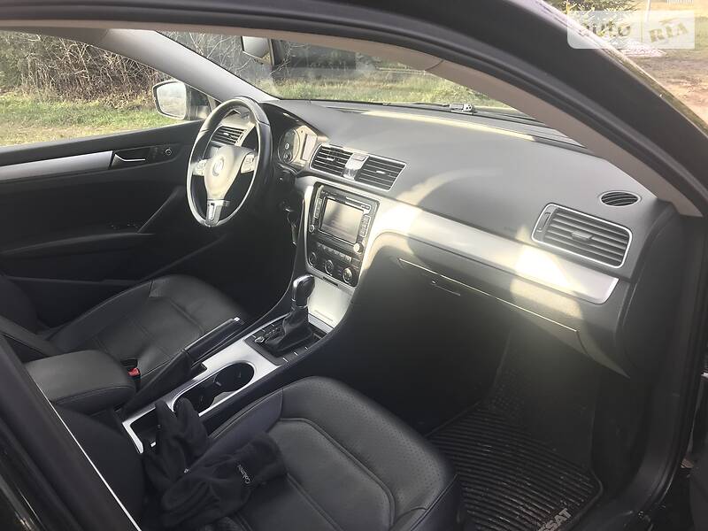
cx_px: 354
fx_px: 573
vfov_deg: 49.7
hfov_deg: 63.4
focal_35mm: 28
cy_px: 266
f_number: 1.8
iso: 25
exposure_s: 1/100
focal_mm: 4
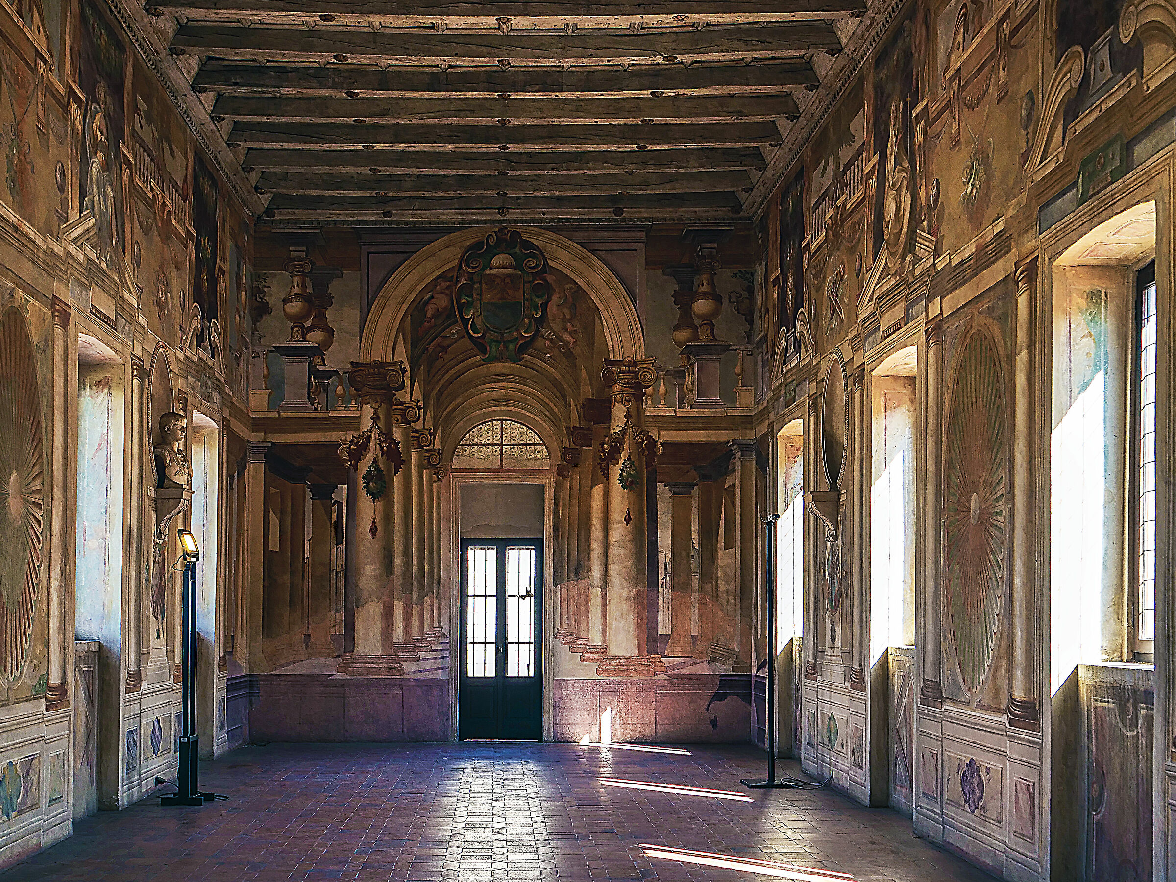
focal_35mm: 44
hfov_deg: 42.9
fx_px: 1495
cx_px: 588
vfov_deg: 32.9
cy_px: 441
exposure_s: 1/125
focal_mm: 22
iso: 200
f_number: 3.5
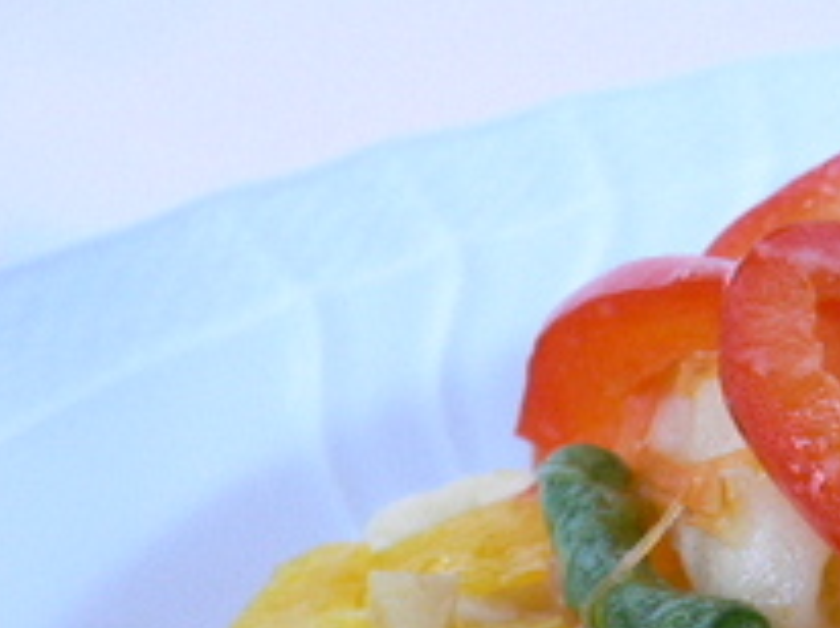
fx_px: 2060
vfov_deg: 16.9
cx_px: 934
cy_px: 646
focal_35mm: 85
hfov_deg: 21.8
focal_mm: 5.8
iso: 100
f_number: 2.8
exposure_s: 1/30
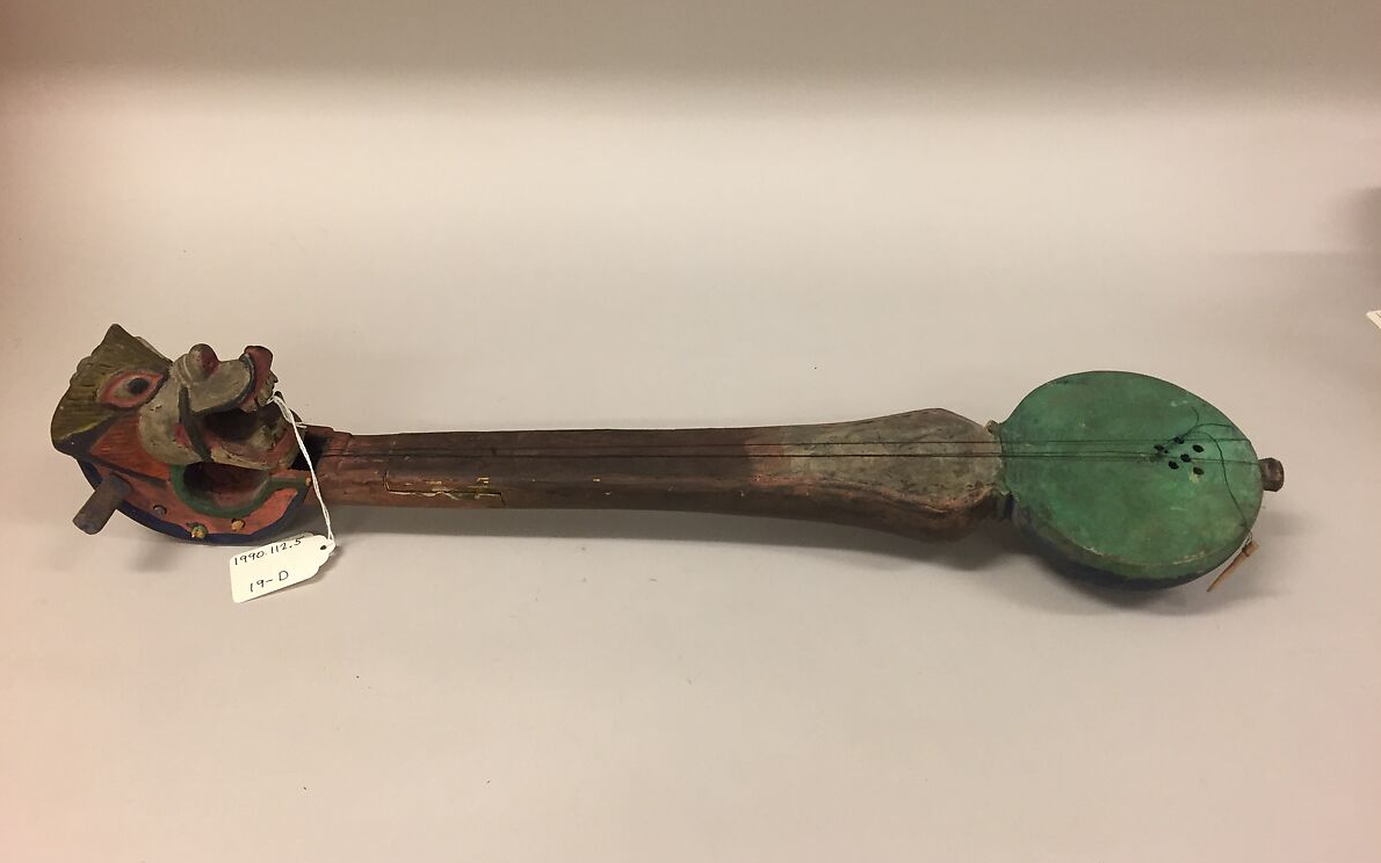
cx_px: 695
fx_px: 1167
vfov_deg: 40.6
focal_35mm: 31
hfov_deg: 61.2
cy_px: 428
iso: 100
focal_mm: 4.15
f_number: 2.2
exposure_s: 1/30
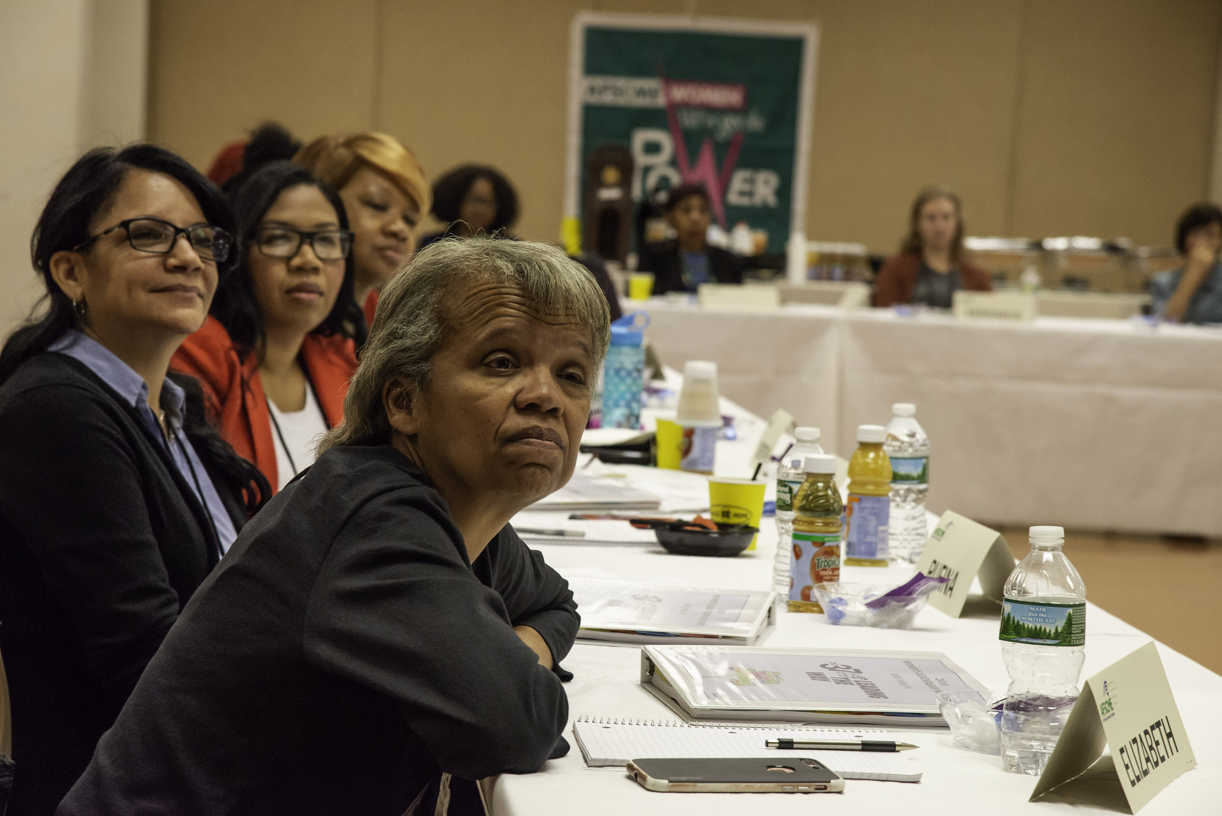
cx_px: 611
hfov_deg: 17.1
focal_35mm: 120
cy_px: 408
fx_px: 4075
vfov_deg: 11.4
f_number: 8
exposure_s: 1/80
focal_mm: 120
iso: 3200
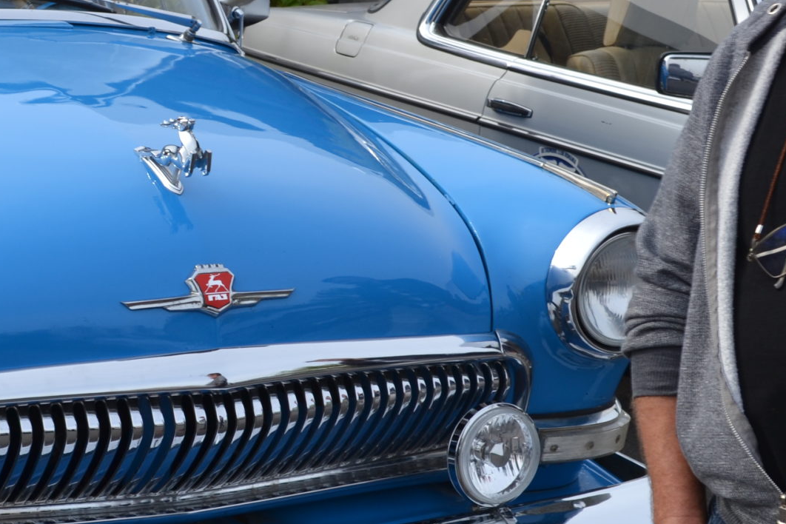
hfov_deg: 21.5
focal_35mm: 94
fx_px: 2052
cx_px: 216
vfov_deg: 14.6
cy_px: 258
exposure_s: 1/200
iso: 100
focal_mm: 26
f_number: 7.1
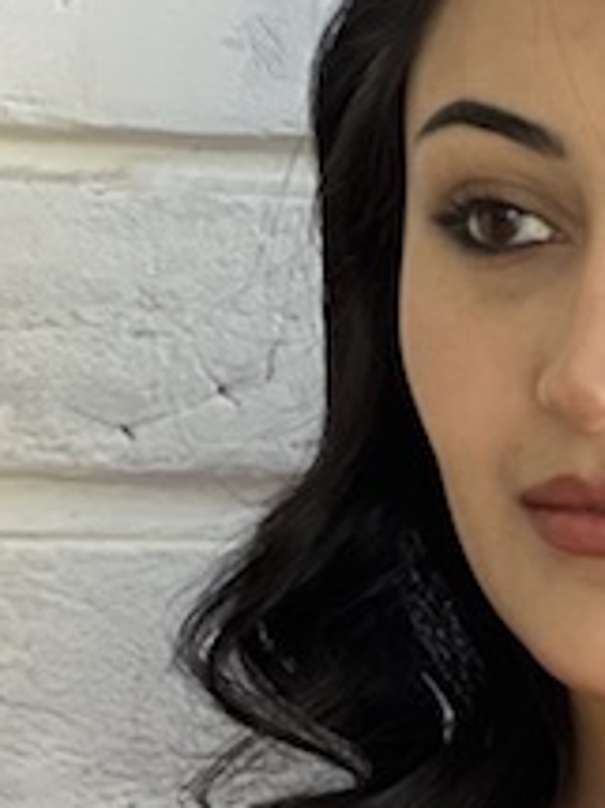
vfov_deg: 5.4
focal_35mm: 357
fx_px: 8328
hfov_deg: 4.2
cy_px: 1586
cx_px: 697
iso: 250
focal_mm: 9
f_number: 2.8
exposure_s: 1/109
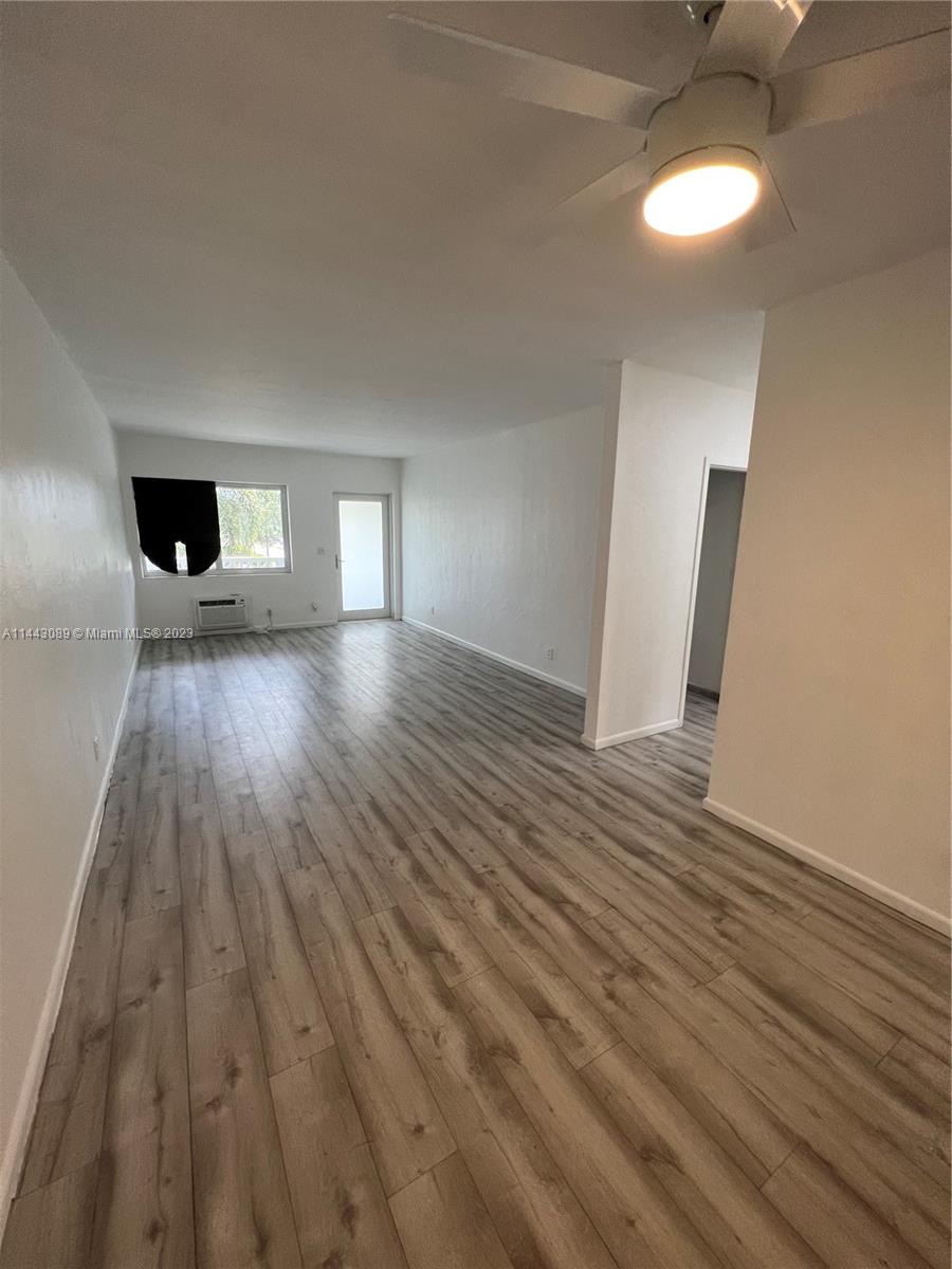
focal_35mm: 13
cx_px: 476
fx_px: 477
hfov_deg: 89.9
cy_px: 634
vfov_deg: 106.2
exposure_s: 1/120
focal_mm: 1.57
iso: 125
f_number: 1.8
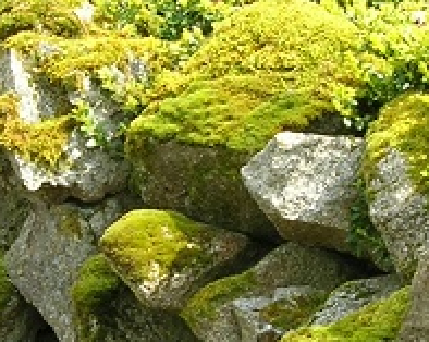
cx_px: 229
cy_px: 115
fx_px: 2447
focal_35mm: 193
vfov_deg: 8.0
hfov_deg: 10.0
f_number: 4.8
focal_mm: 7.8
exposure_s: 1/93.4
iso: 64
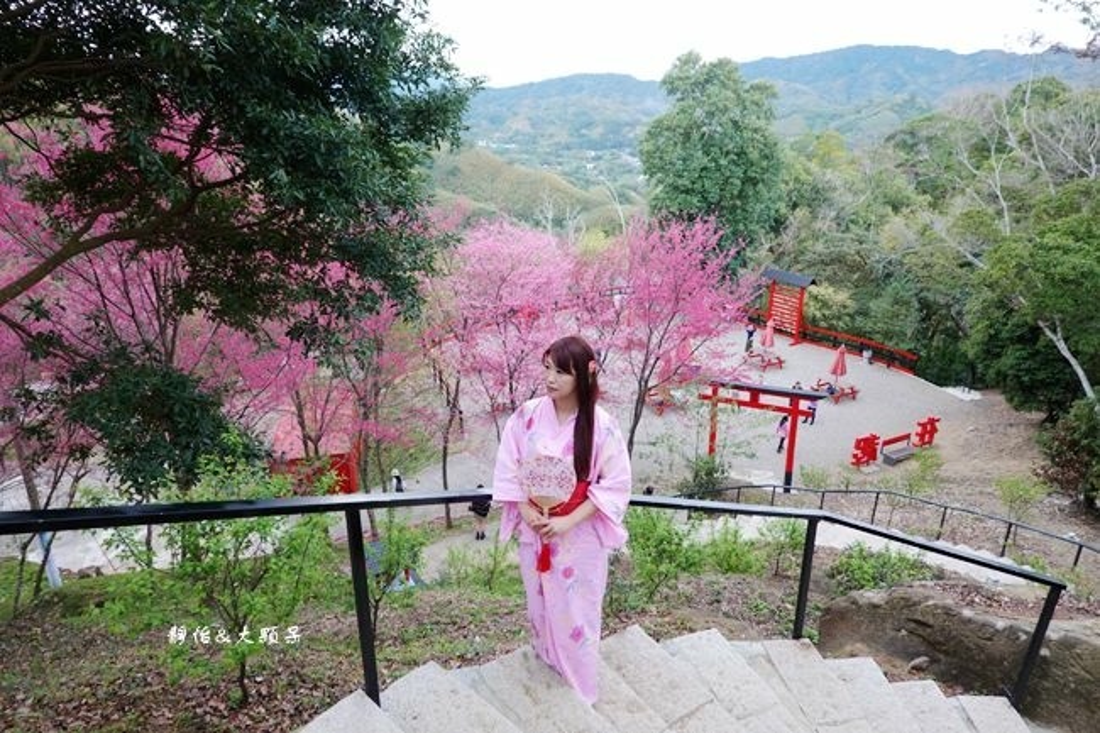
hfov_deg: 73.8
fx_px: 733
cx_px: 550
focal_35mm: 24
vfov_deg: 53.1
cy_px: 366
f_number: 2.8
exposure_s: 1/30
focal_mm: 9
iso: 250
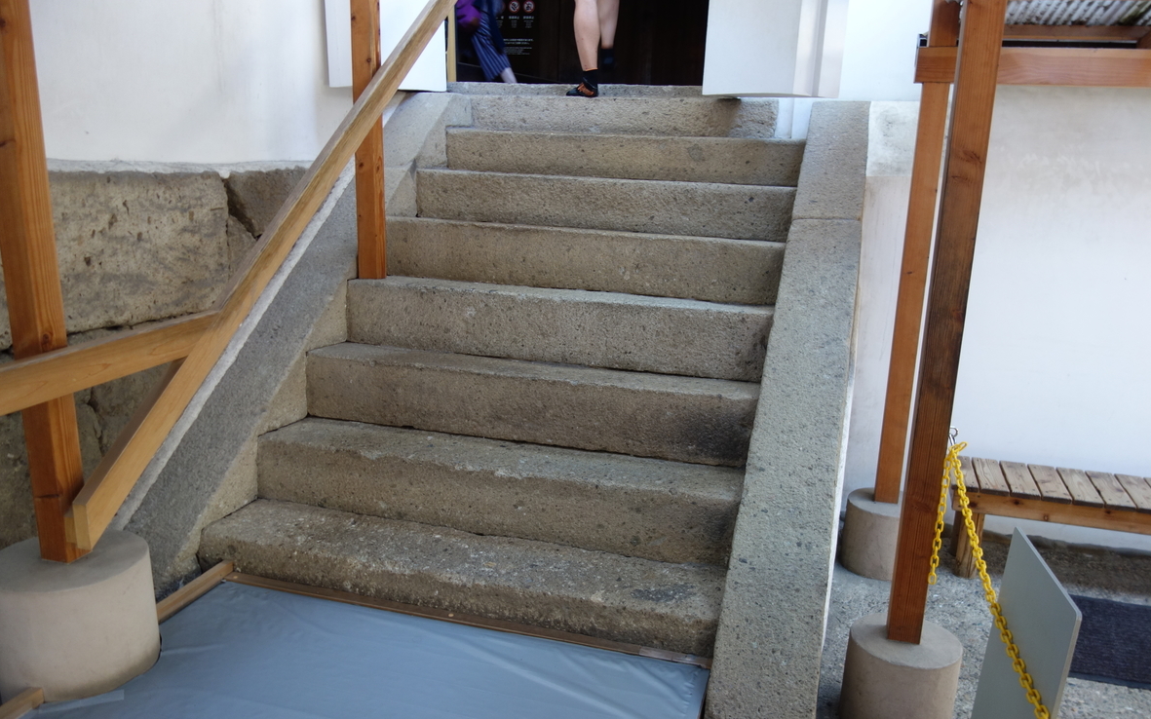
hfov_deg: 64.6
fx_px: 910
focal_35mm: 29
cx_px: 584
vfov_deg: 43.1
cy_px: 389
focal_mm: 10.4
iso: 125
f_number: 1.8
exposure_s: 1/30
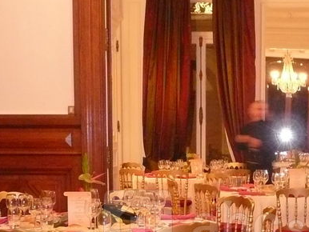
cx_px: 247
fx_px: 777
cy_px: 224
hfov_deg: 22.2
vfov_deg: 16.7
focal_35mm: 87
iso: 400
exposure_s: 1/8
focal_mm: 4.6
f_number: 3.3
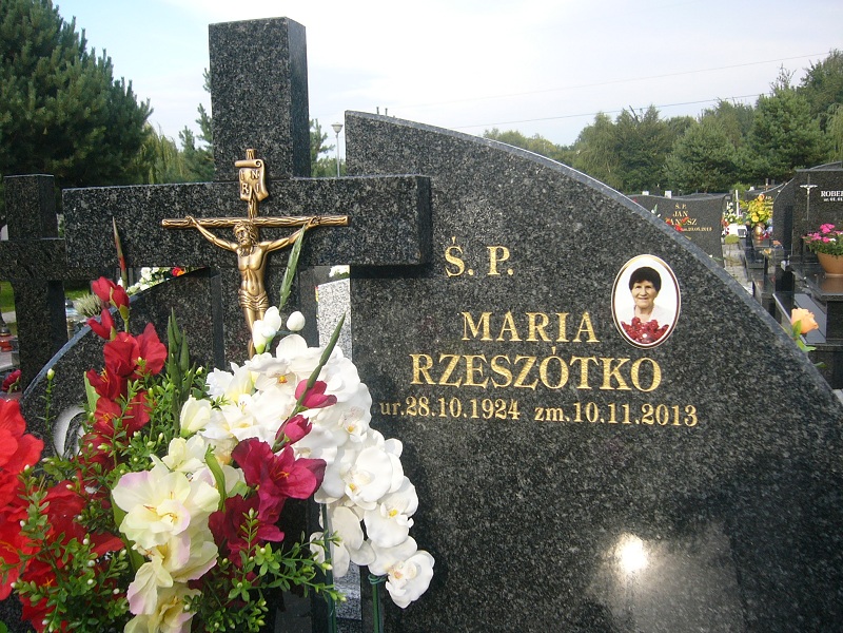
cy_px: 316
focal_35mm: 35
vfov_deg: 40.7
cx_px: 422
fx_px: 852
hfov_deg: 52.6
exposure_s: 1/320
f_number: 2.8
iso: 50
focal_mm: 5.8
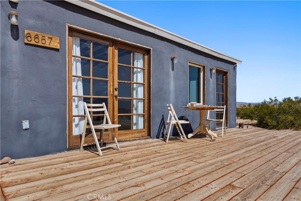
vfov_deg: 56.2
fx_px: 188
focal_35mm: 22
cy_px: 100
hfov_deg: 77.3
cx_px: 150
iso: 400
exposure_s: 1/250
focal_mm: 22.5
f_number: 11
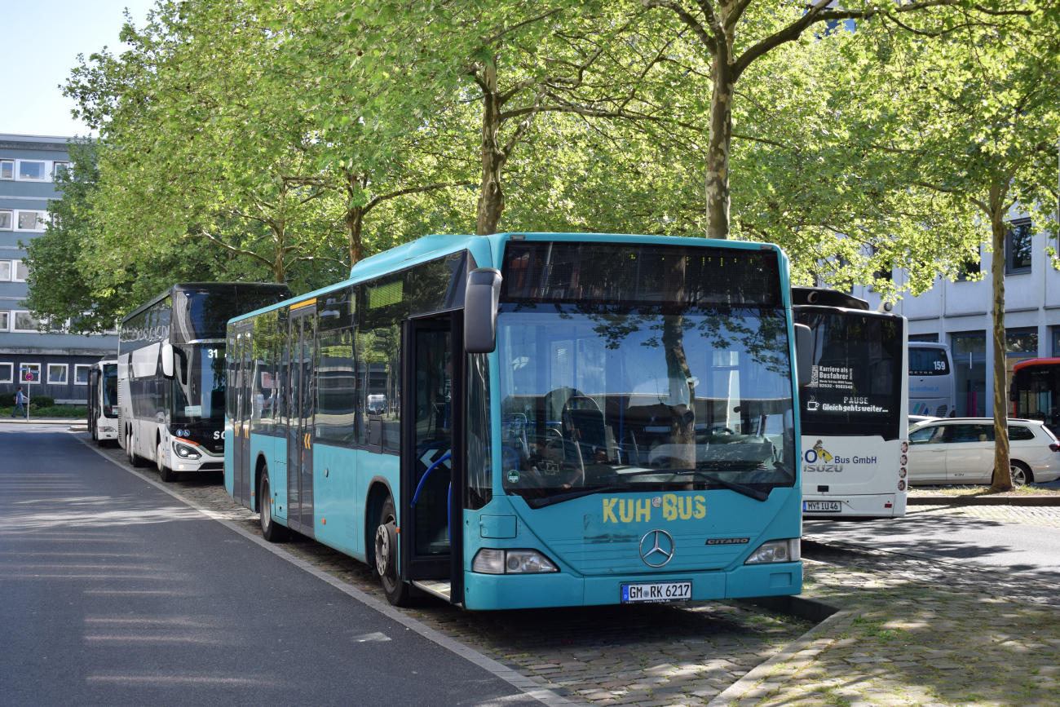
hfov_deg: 41.1
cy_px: 354
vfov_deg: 28.1
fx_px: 1413
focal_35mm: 48
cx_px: 530
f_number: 5.6
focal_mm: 32
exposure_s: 1/640
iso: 400
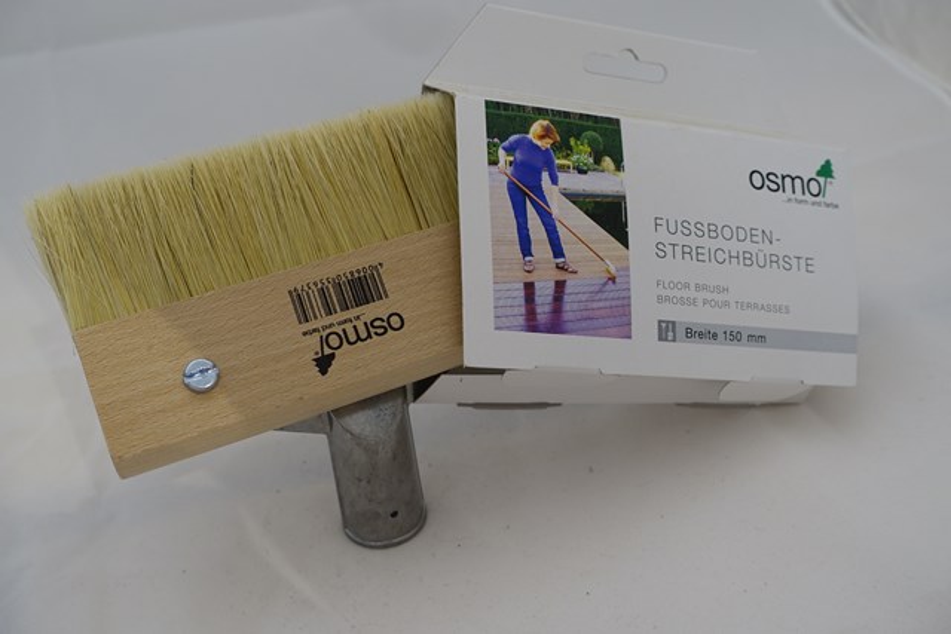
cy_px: 317
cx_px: 476
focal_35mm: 40
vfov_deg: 33.4
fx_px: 1057
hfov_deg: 48.4
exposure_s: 1/40
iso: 160
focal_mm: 14.5
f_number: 2.8
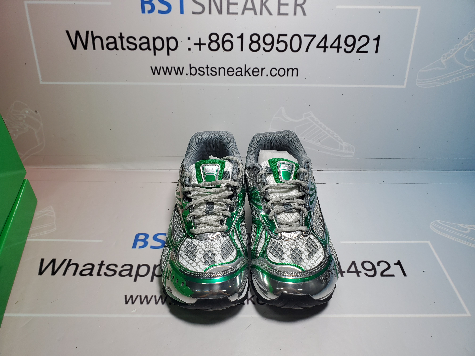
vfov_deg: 53.1
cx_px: 238
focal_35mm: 26
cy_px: 178
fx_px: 357
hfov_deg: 67.3
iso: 50
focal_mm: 4.3
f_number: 2.4
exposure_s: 1/284
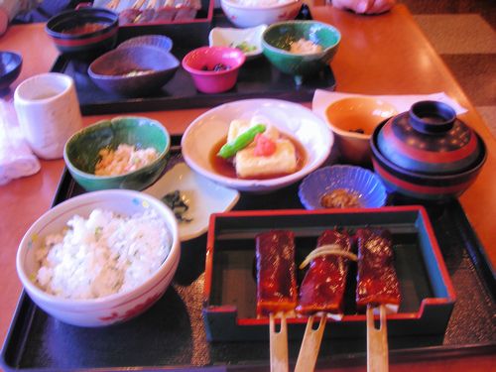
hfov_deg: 49.0
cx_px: 248
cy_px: 186
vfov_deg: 37.7
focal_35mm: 38
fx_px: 544
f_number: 3.2
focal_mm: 6.3
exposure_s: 1/15.2
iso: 50
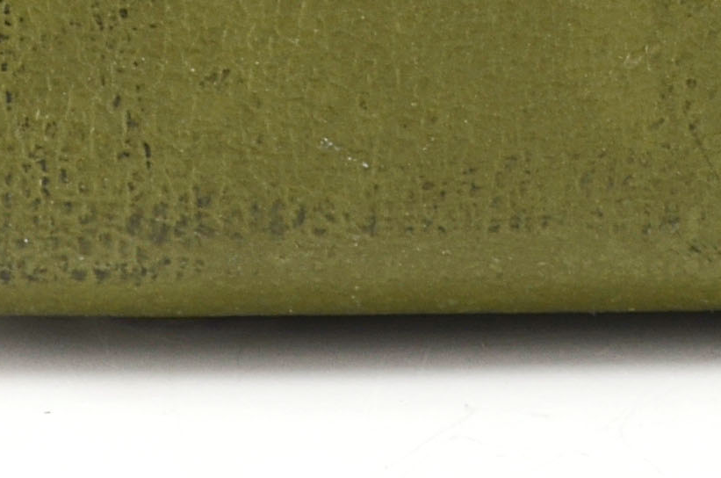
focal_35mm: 378
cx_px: 1150
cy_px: -844
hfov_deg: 5.4
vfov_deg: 3.5
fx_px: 7556
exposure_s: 1/80
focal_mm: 42
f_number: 14
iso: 100
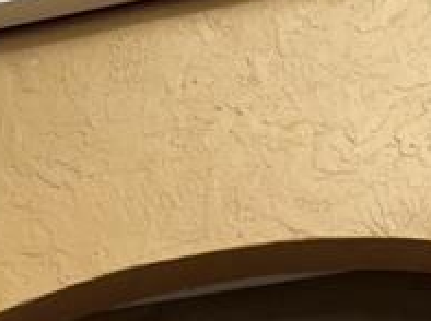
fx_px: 1554
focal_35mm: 125
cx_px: -31
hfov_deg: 15.4
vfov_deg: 10.7
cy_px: 675
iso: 64
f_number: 1.78
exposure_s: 1/1193
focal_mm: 6.76
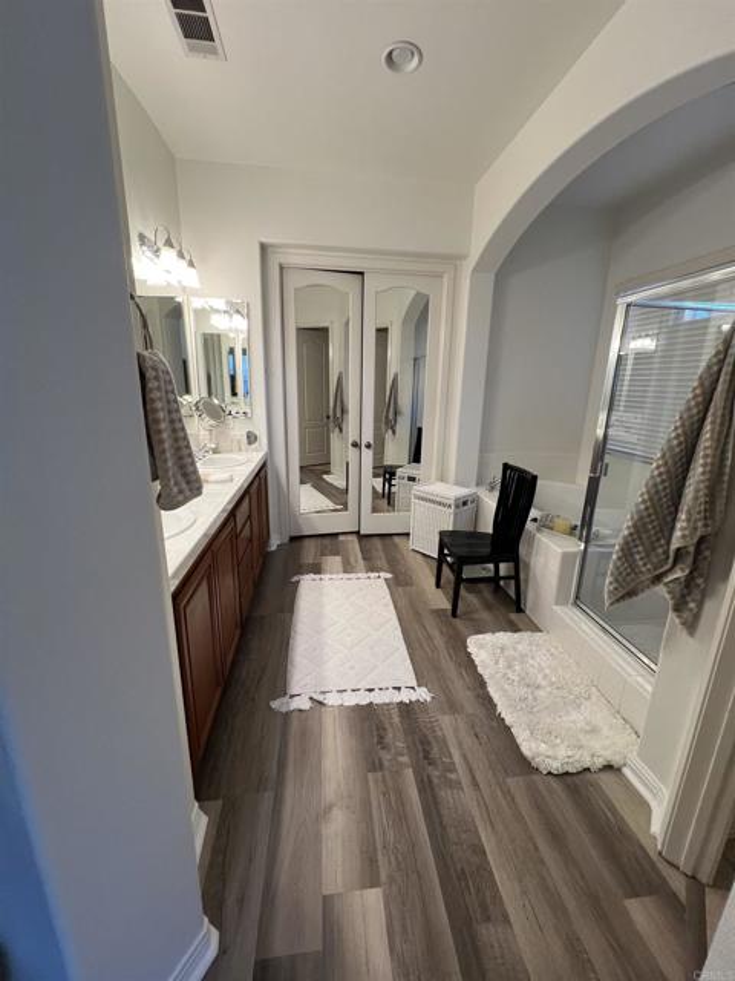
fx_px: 368
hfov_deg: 89.9
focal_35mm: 13
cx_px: 368
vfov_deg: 106.2
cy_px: 490
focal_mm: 1.57
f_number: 1.8
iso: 125
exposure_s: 1/60
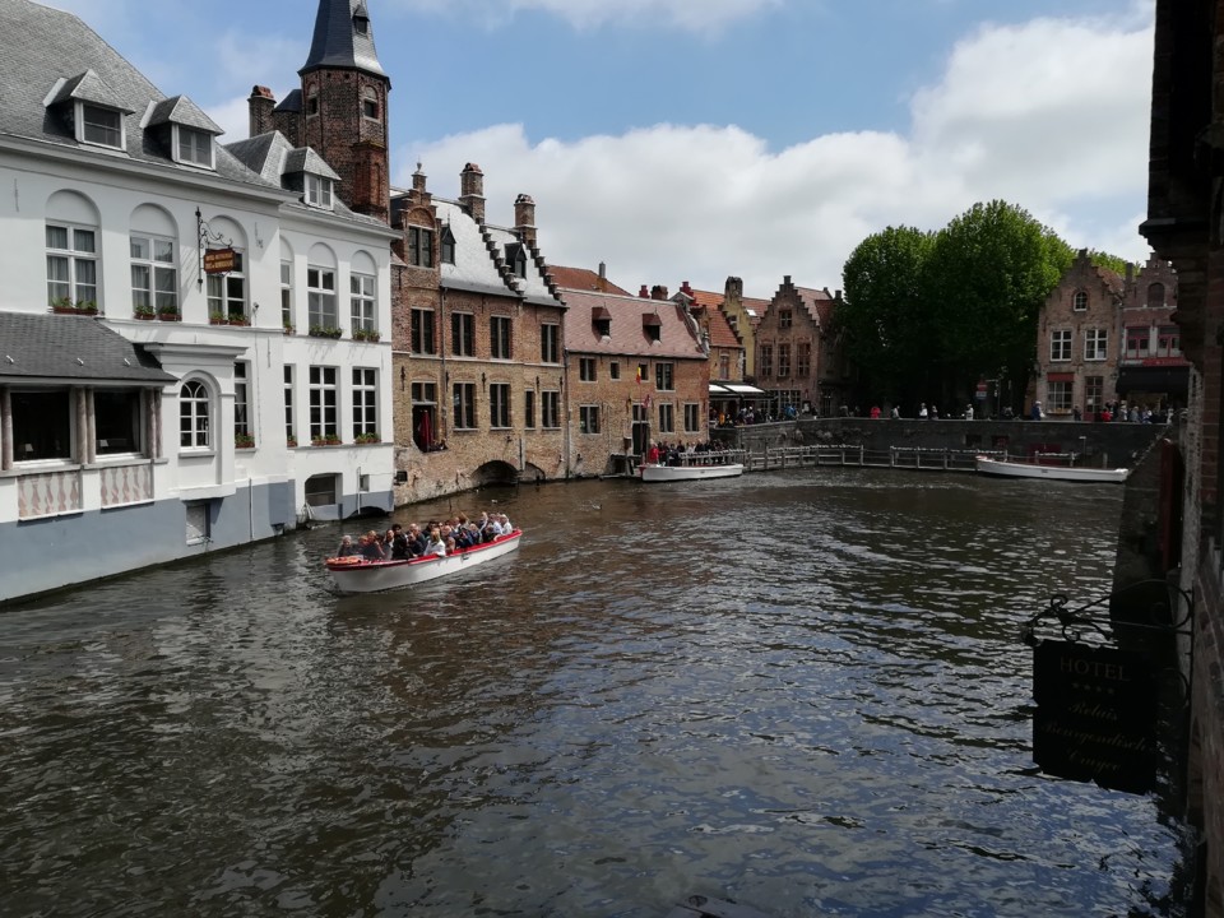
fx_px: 919
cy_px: 459
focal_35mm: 26
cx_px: 612
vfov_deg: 53.1
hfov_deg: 67.3
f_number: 2.2
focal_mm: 3.83
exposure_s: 1/989
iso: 50
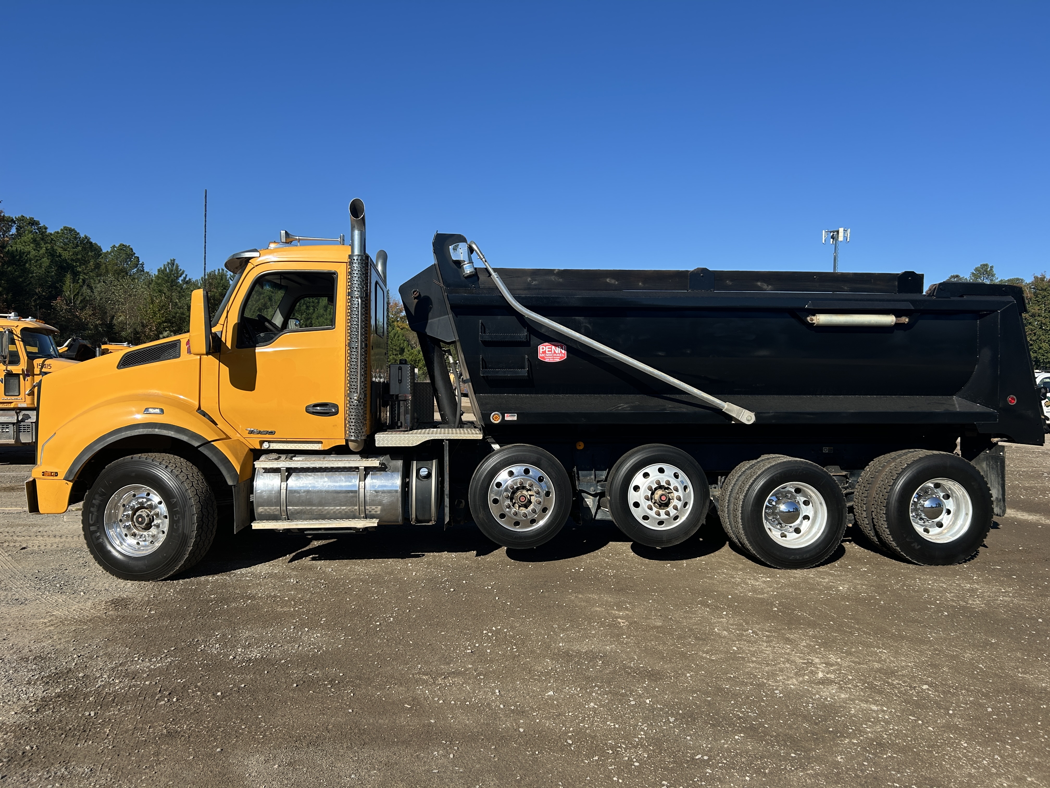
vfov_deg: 53.1
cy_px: 394
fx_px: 789
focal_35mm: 26
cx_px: 525
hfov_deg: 67.3
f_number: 1.5
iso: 50
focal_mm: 5.7
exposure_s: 1/3571
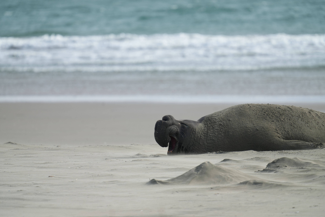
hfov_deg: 3.4
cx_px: 162
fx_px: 5416
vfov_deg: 2.3
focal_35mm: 600
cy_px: 108
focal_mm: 600
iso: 320
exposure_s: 1/800
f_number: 5.6
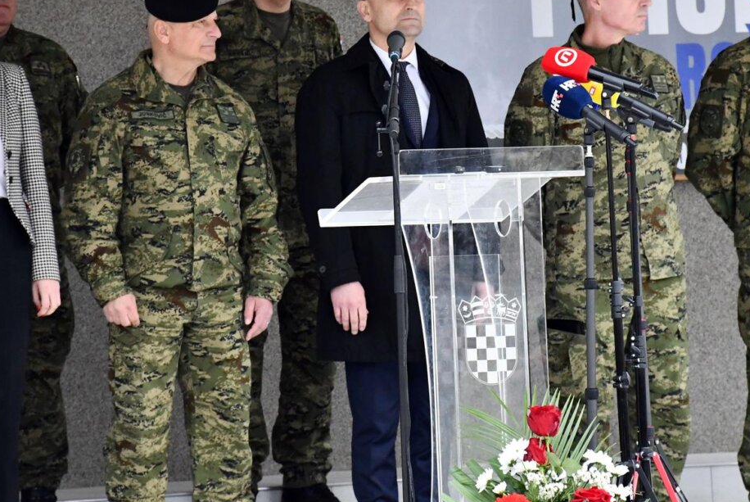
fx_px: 4505
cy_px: 194
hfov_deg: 9.5
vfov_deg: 6.4
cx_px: 367
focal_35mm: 216
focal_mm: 105
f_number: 8
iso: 3200
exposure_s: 1/1600
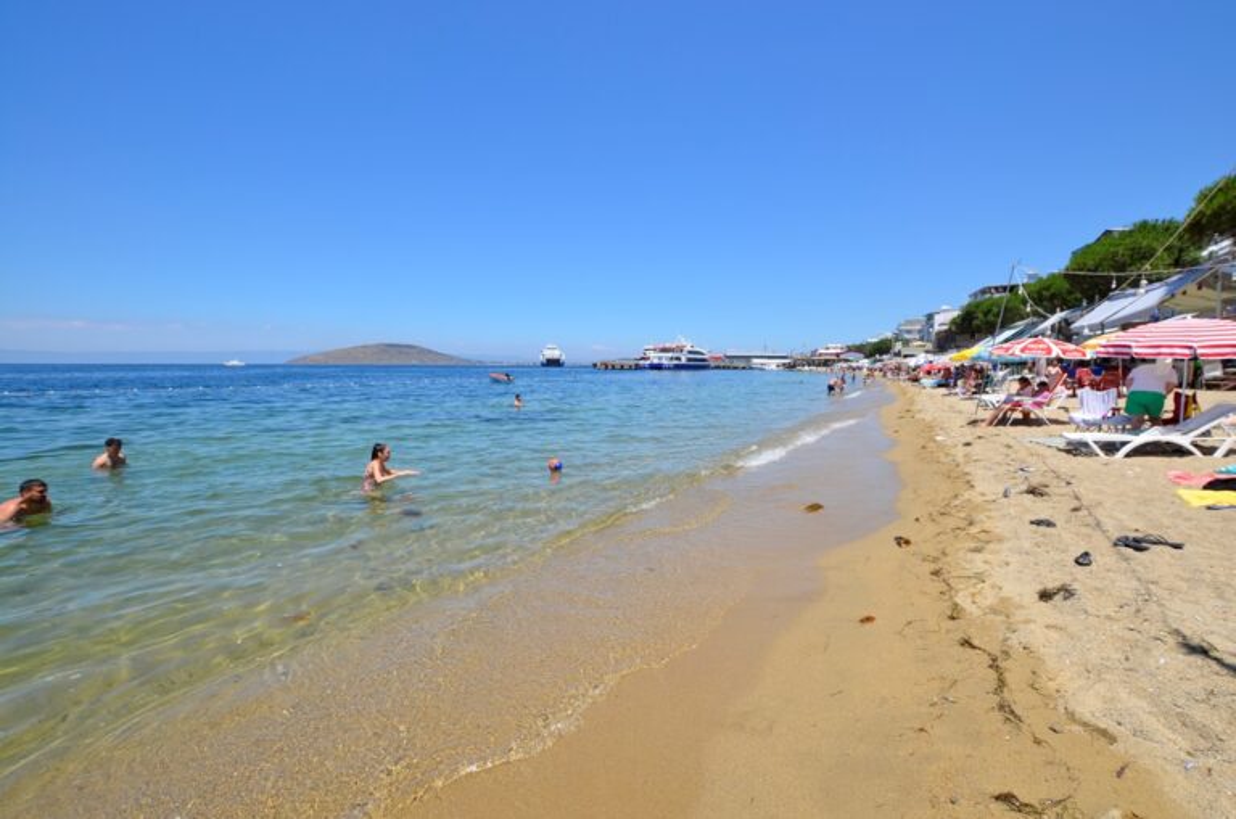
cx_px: 618
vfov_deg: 77.1
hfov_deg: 100.5
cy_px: 410
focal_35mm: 15
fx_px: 514
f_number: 8
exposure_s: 1/250
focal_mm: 10
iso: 100
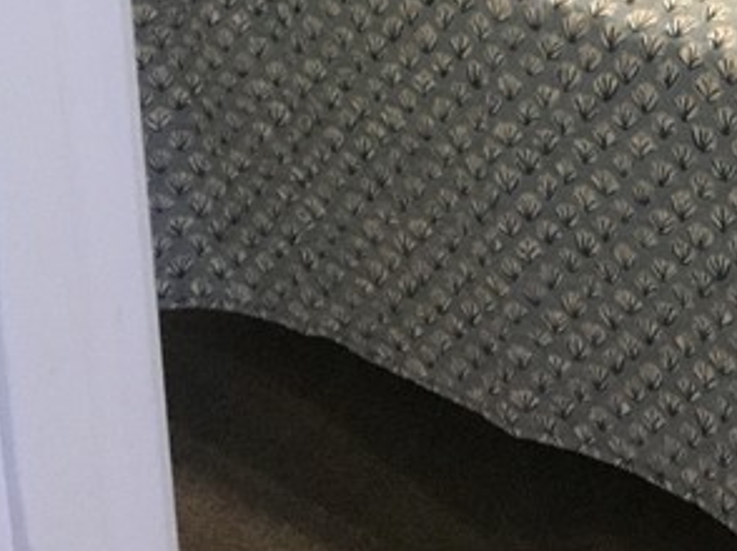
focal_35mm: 108
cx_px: 832
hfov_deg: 17.5
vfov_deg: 12.9
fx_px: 2298
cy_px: -306
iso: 200
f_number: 2.4
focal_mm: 3.3
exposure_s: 1/30
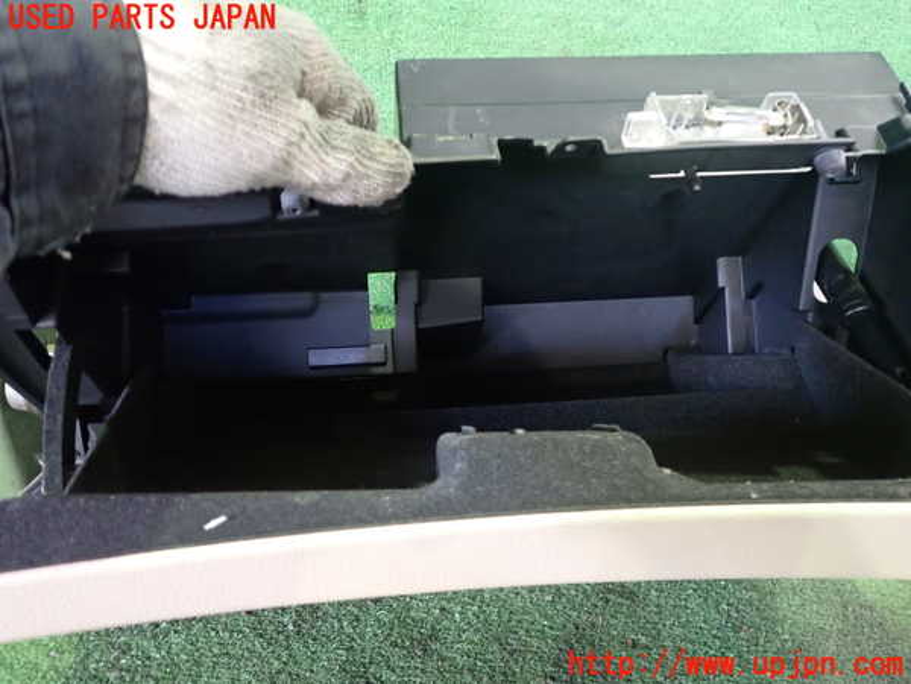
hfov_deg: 60.0
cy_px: 342
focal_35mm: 30
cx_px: 456
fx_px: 790
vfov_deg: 46.8
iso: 800
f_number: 2.3
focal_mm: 5.4
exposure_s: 1/15
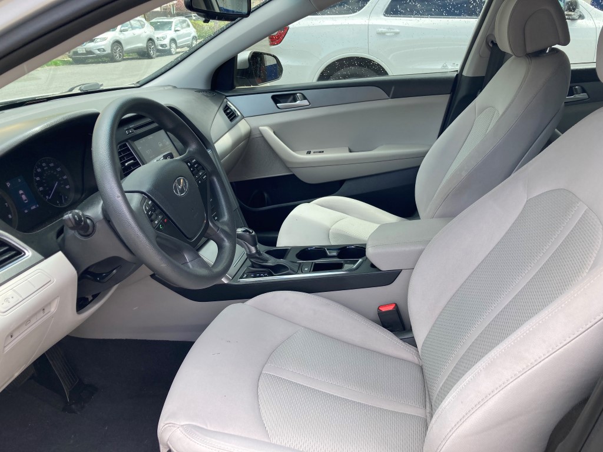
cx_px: 302
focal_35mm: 28
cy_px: 226
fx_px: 488
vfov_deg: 49.7
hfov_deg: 63.4
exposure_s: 1/154
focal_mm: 3.99
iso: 20
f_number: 1.8
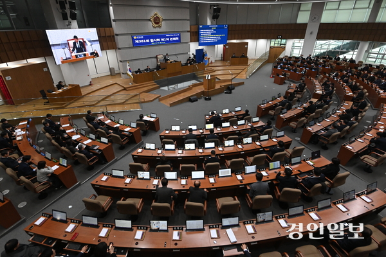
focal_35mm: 18
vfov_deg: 67.4
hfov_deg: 90.0
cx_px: 193
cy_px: 128
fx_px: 193
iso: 5000
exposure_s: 1/250
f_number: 6.3
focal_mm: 18
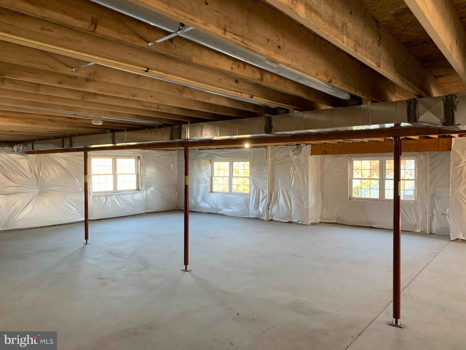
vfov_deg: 53.1
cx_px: 233
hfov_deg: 67.3
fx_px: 350
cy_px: 175
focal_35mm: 26
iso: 160
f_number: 1.8
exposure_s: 1/60
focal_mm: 4.25
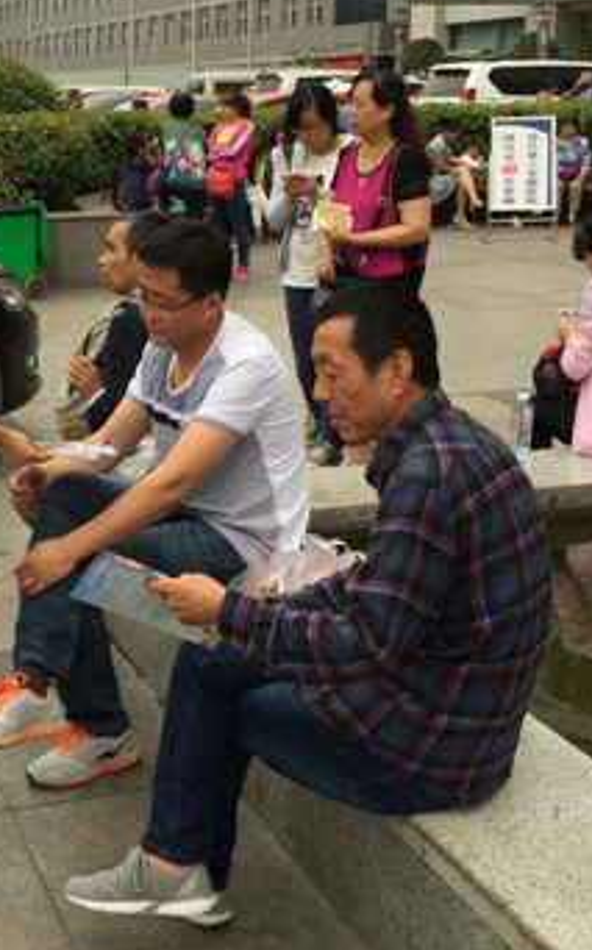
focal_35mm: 54
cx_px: 58
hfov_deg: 23.3
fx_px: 1398
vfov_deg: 37.6
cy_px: 447
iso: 32
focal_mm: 4.15
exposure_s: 1/244
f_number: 2.2
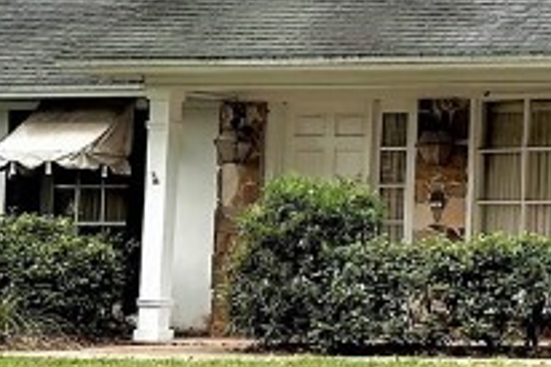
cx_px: 952
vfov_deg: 11.0
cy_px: 70
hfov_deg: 14.7
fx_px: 1896
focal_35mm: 124
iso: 80
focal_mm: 6.86
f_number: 1.78
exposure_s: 1/718
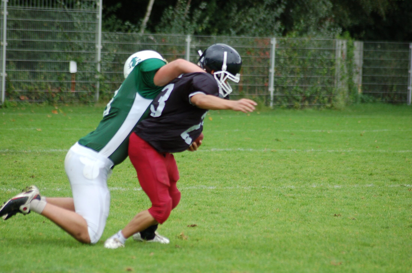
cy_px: 136
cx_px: 206
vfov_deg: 4.7
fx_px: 3341
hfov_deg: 7.1
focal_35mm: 292
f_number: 5
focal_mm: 195
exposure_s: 1/500
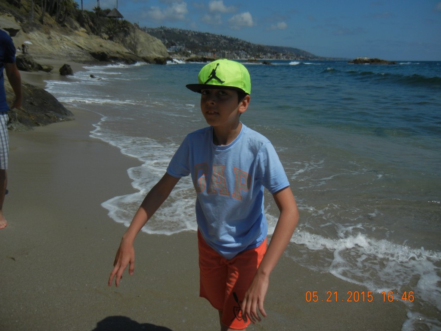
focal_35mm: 30
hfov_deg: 60.0
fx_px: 382
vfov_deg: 46.8
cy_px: 166
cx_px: 220
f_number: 7
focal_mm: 5.4
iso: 160
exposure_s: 1/1462
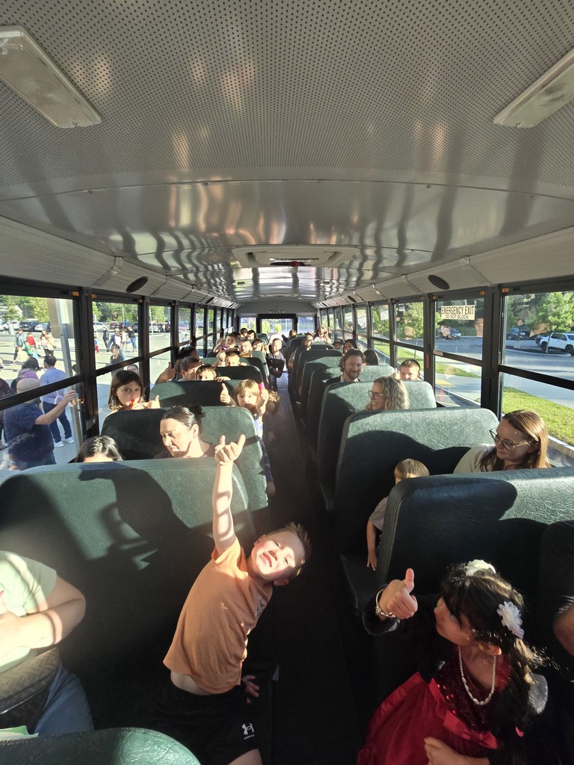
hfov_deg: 89.9
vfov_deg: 106.2
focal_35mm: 13
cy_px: 382
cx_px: 287
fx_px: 287
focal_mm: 2.2
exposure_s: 1/120
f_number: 2.2
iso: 80
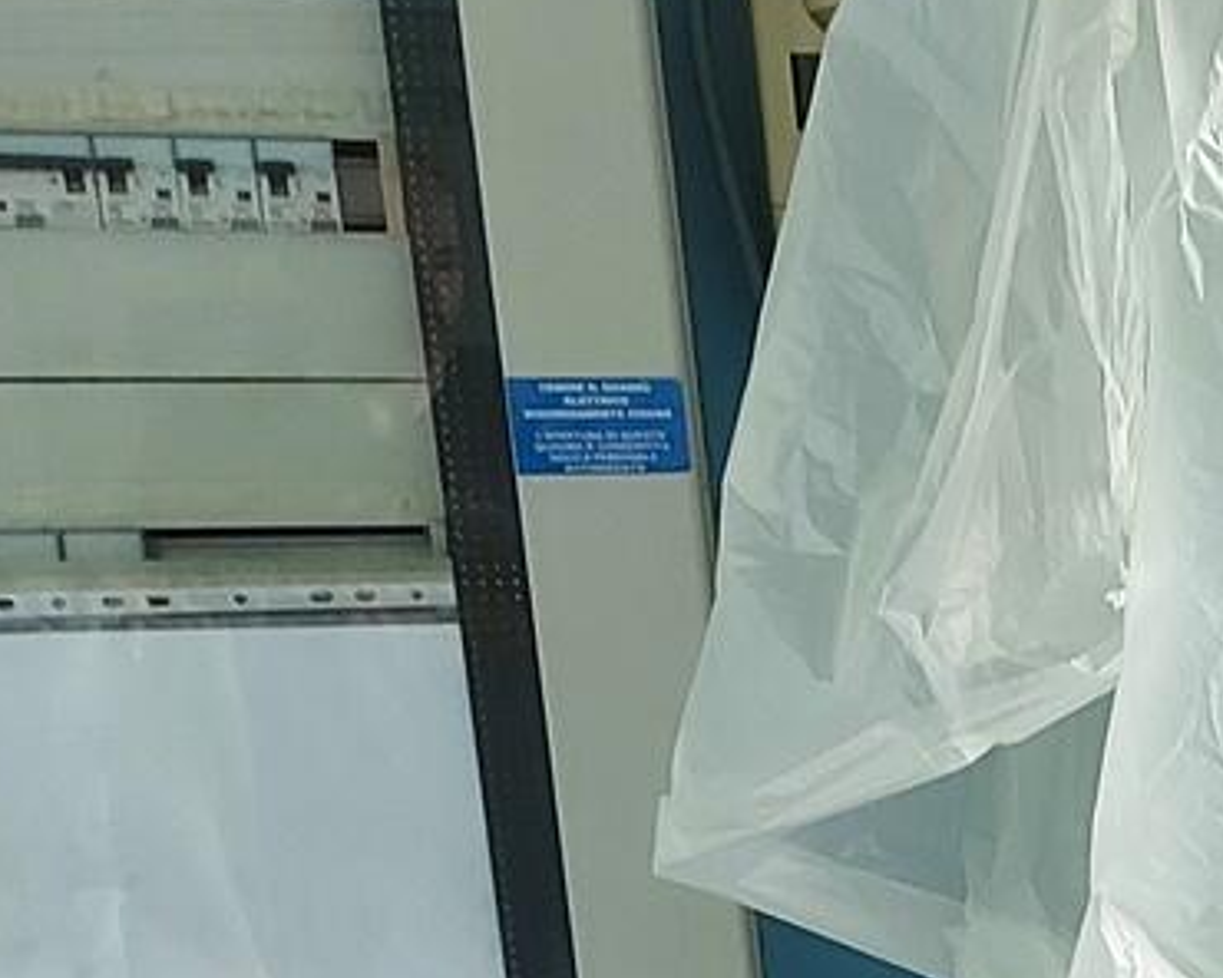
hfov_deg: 16.5
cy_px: 1231
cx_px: 2281
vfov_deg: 15.5
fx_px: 3439
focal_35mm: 95
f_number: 1.8
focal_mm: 5.23
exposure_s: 1/33
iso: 200
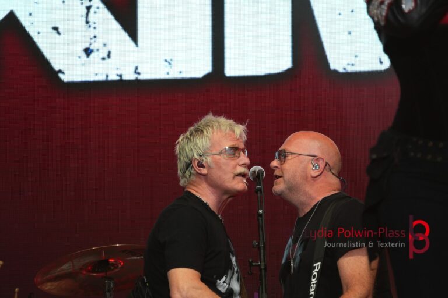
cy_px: 149
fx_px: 3341
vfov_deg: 5.1
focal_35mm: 268
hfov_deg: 7.7
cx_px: 224
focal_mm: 179
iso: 500
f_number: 6.3
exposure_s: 1/320
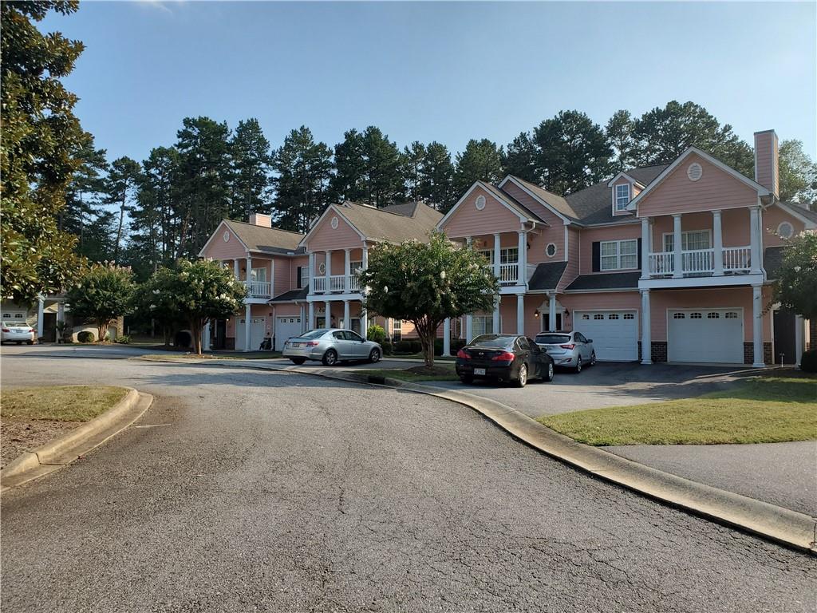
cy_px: 306
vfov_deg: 53.1
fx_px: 614
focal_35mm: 26
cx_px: 408
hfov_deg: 67.3
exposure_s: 1/1350
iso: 50
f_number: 2.4
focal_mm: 4.3
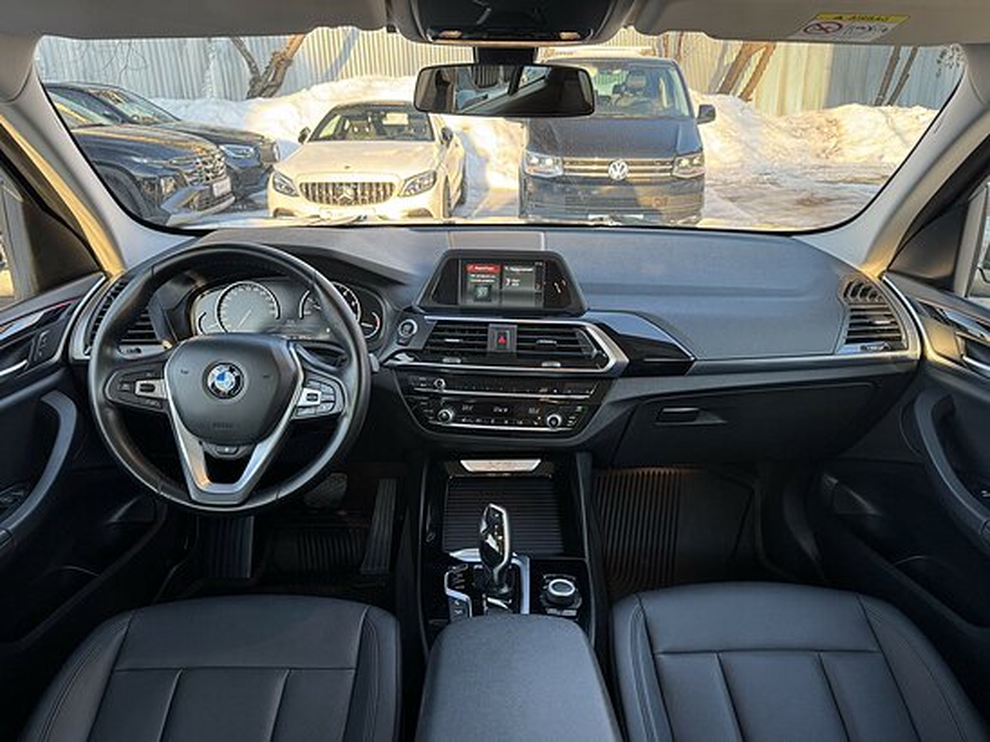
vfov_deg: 56.8
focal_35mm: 24
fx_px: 686
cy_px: 371
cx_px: 495
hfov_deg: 71.6
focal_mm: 6.76
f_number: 1.78
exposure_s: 1/100
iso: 200
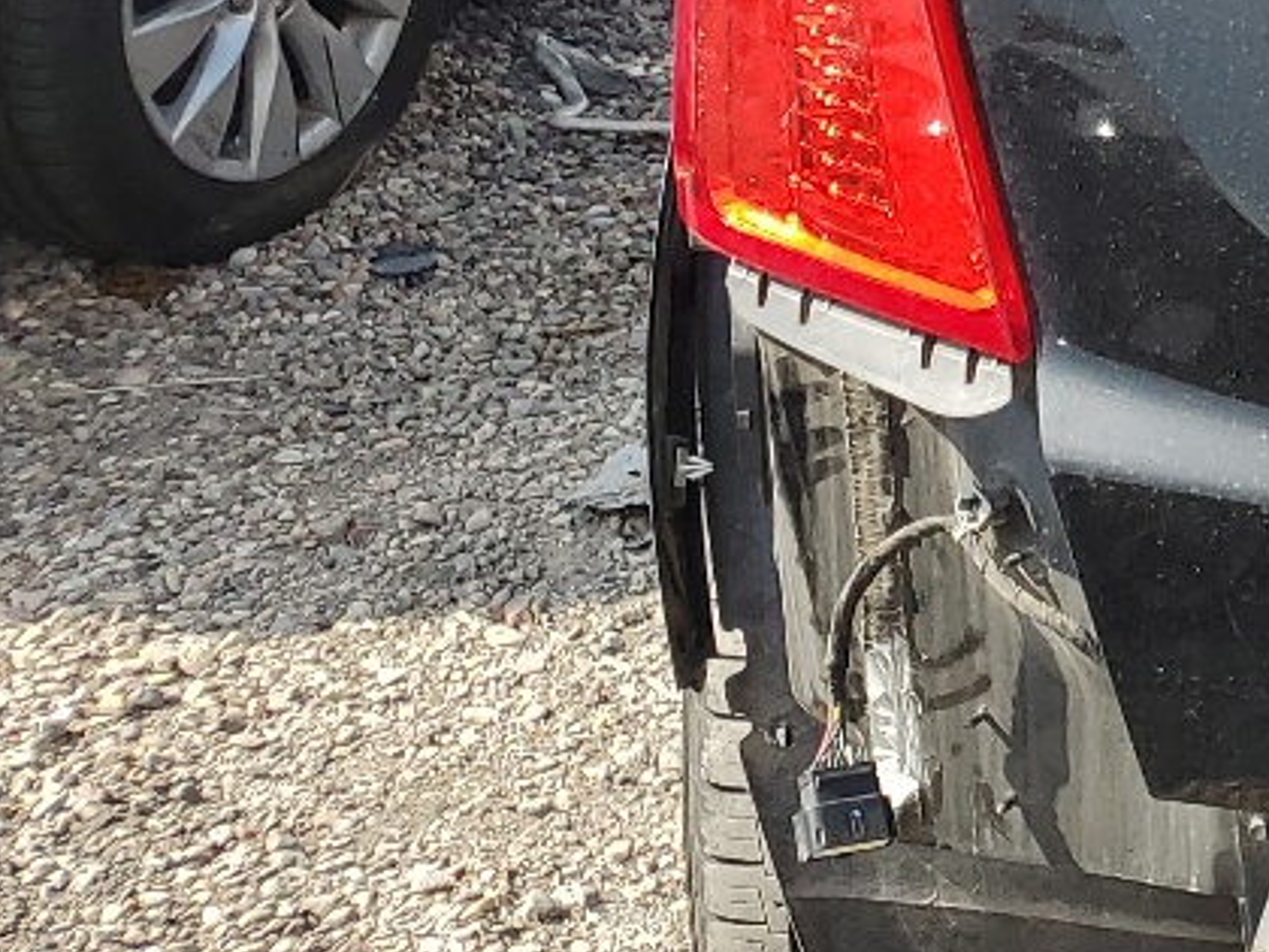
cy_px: 73
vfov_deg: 14.8
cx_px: 2390
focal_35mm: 99
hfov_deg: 16.2
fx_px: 3629
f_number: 1.5
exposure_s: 1/1250
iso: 50
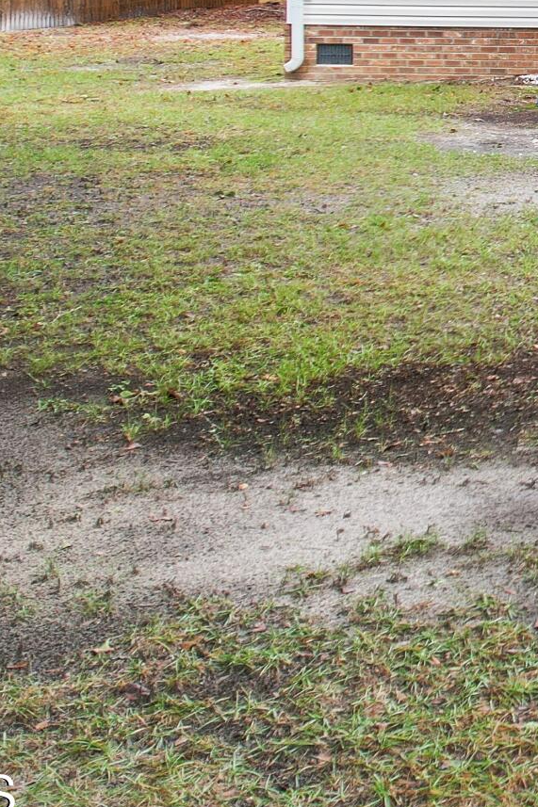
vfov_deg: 24.7
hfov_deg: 14.9
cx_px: 1035
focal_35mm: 77
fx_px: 1727
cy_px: -62
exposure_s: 1/30
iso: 100
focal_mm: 8.38
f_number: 2.8
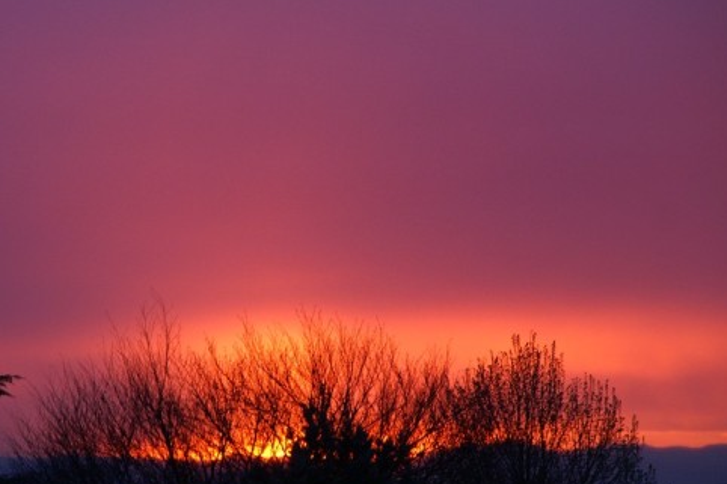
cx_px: 222
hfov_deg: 6.3
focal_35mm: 326
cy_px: 282
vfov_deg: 4.2
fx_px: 6581
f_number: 5.6
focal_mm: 130
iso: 400
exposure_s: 1/60
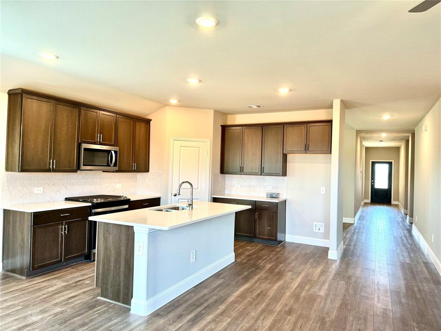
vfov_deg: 56.8
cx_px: 220
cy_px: 166
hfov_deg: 71.6
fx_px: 306
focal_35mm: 24
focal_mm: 6.86
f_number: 1.78
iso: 200
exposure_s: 1/120
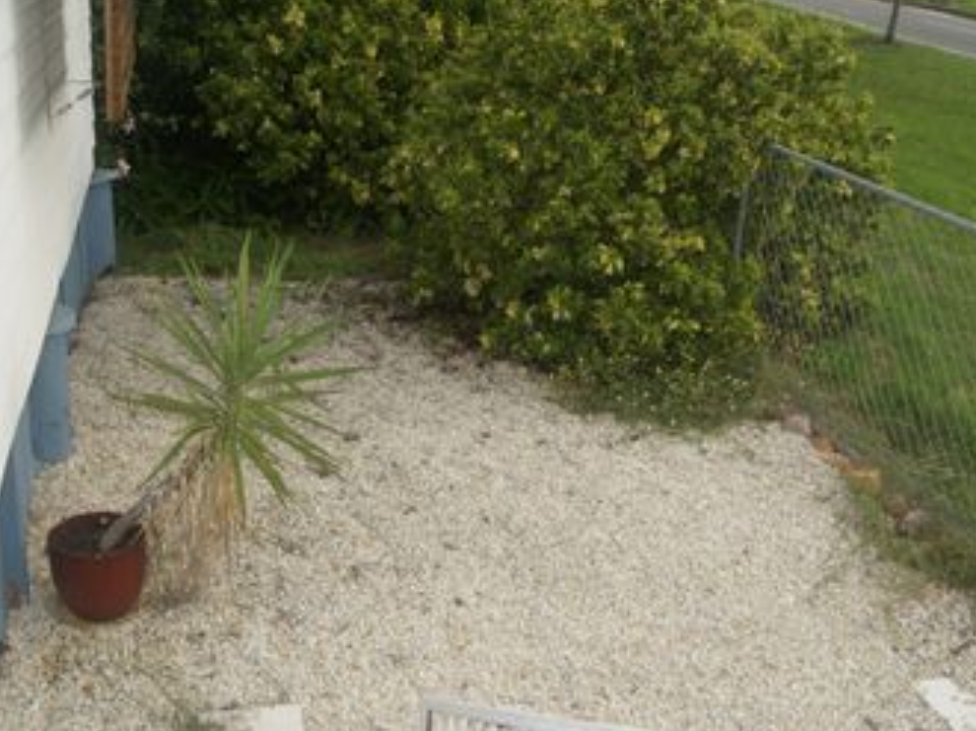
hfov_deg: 50.1
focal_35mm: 37
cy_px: 416
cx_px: 455
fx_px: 1042
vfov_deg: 38.5
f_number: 10
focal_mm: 18
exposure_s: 1/160
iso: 320
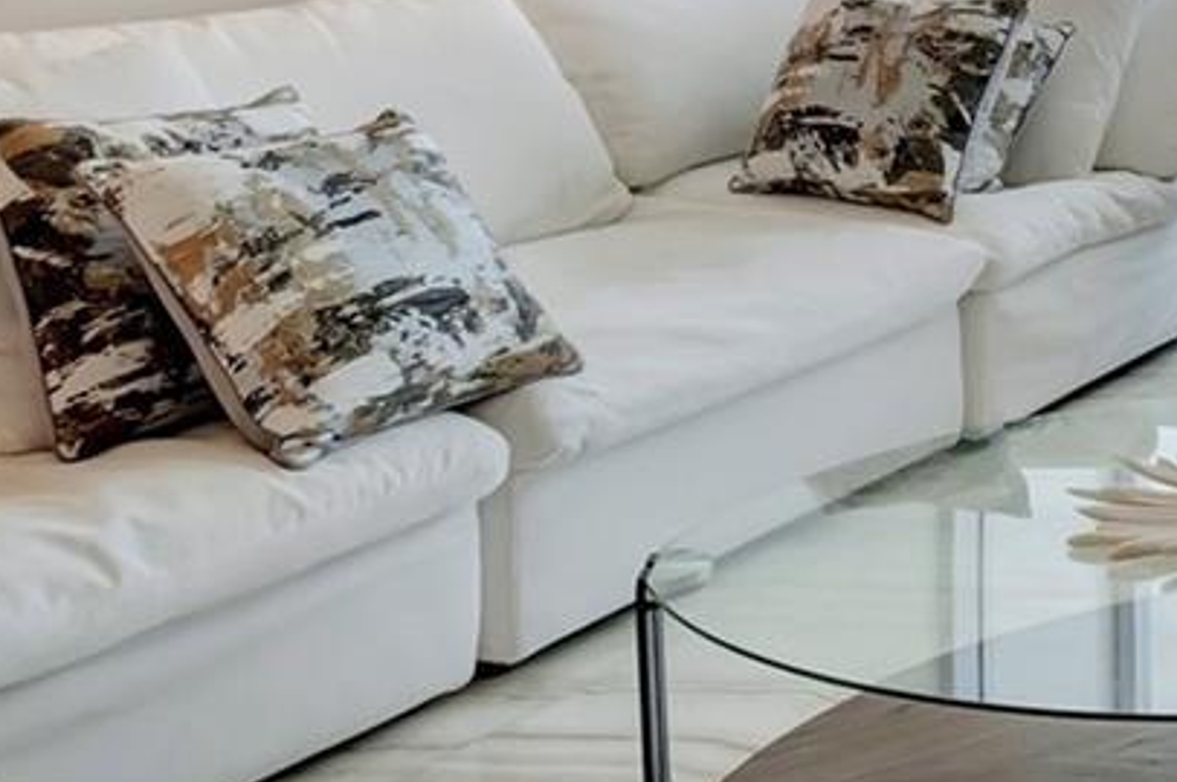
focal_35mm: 67
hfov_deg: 24.0
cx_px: 1745
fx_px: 2189
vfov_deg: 19.0
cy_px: -187
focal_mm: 11.5
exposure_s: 1/125
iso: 800
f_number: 8
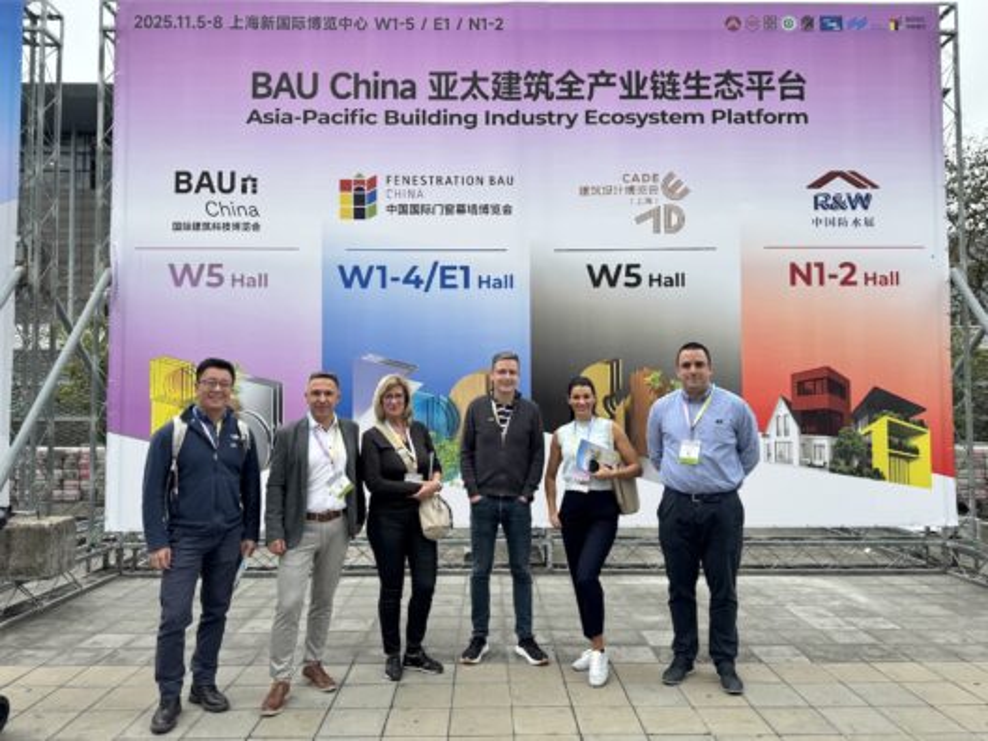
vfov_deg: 56.8
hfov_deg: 71.6
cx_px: 494
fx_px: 685
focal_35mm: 24
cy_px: 370
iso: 80
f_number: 1.78
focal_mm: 6.76
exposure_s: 1/1042
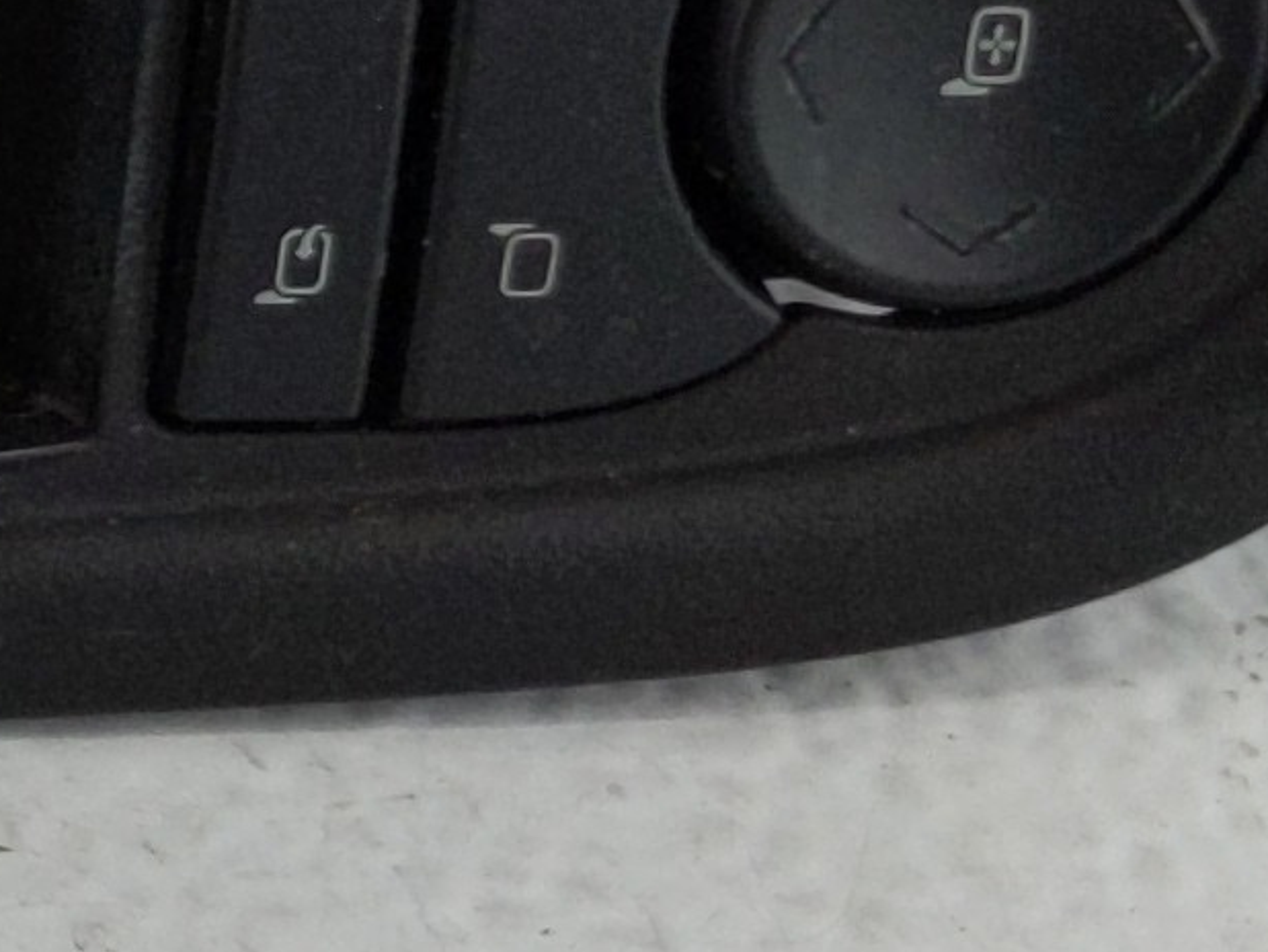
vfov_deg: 9.1
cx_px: -2132
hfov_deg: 10.0
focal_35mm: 163
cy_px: 72
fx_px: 5973
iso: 59
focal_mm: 4.38
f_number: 1.73
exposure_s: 1/124
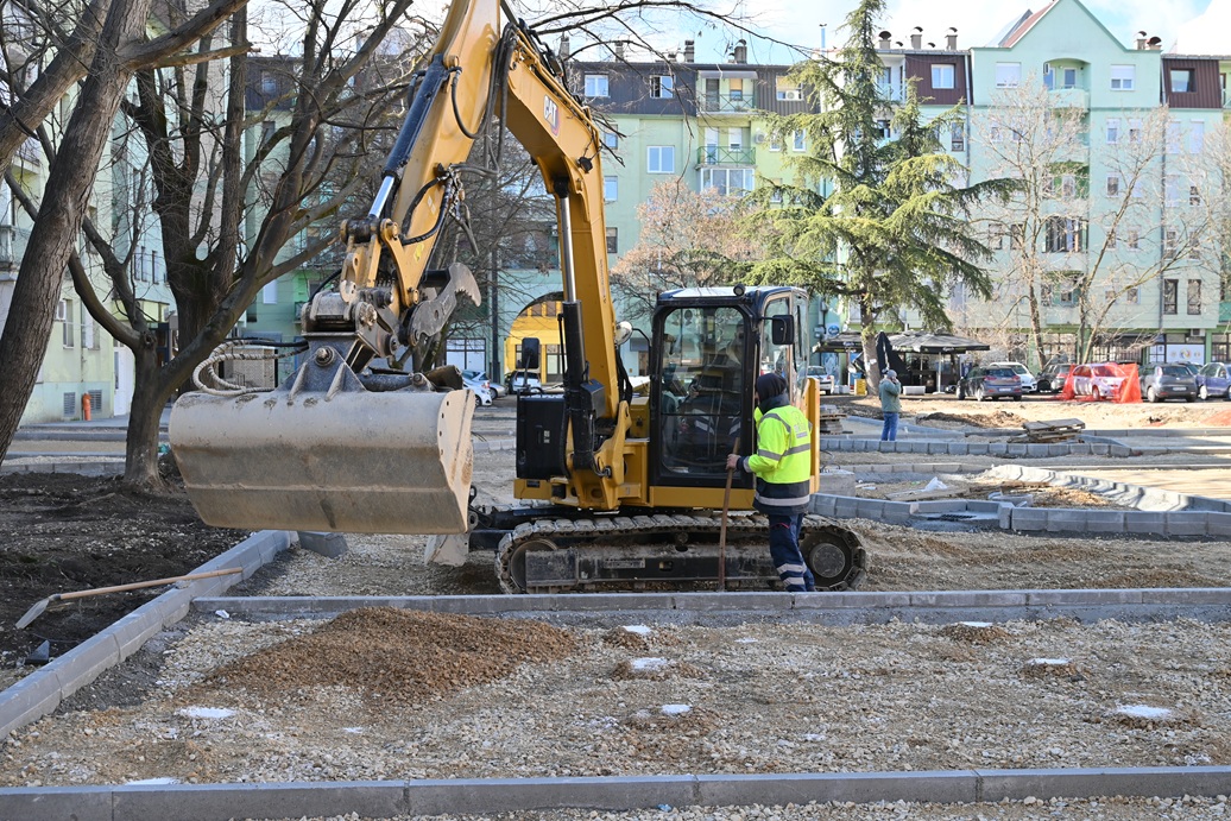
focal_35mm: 42
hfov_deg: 46.4
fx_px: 1436
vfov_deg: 31.9
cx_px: 616
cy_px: 410
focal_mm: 42
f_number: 6.3
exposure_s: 1/125
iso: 100
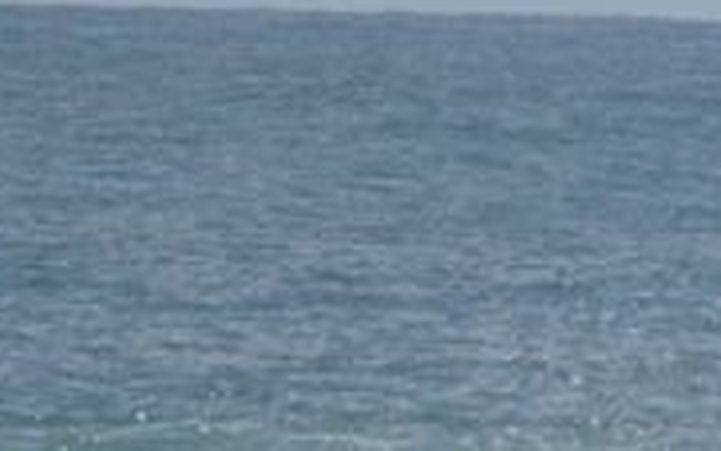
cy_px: 762
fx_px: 25855
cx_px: 1303
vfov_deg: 1.0
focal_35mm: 1315
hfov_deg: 1.6
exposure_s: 1/2000
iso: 250
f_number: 5.6
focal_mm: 200
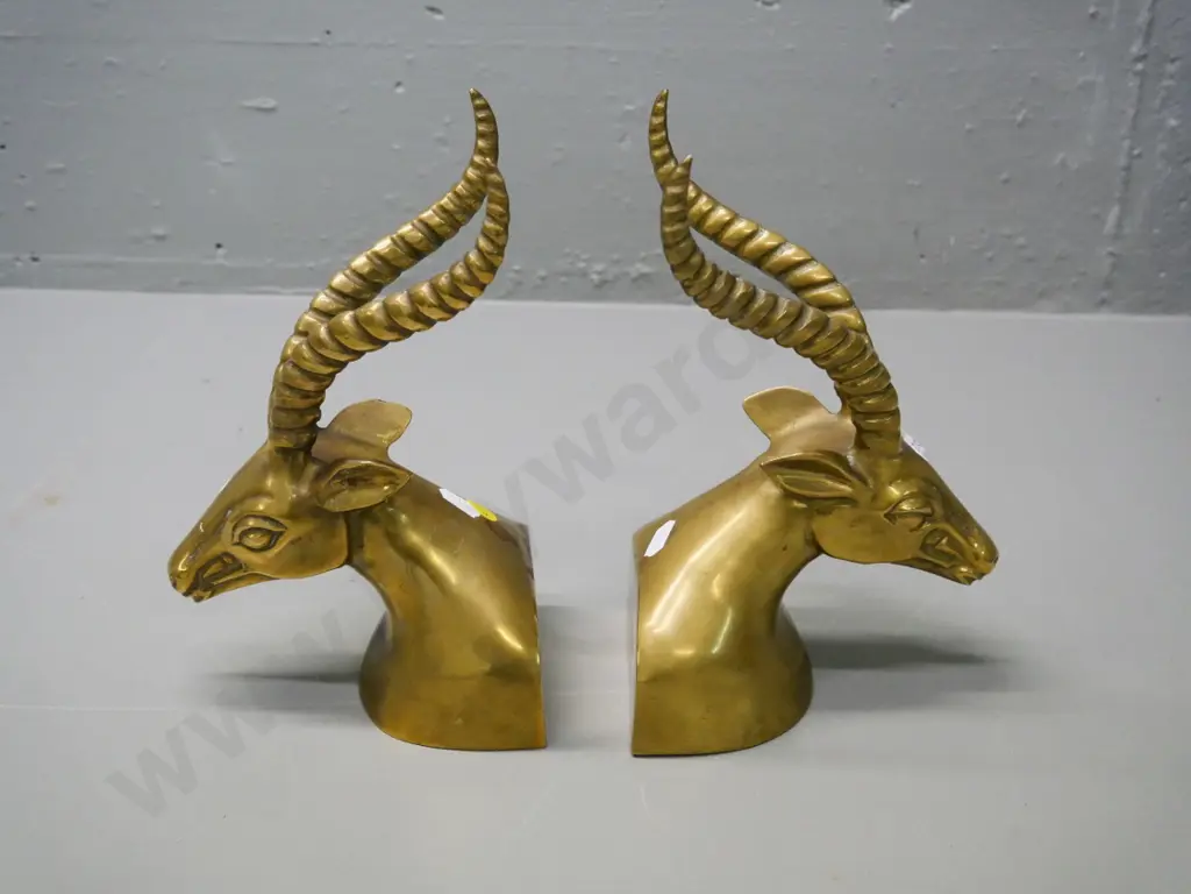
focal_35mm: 40
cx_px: 596
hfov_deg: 46.8
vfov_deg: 36.0
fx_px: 1376
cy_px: 447
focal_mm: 20
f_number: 5
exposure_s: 1/200
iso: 3200
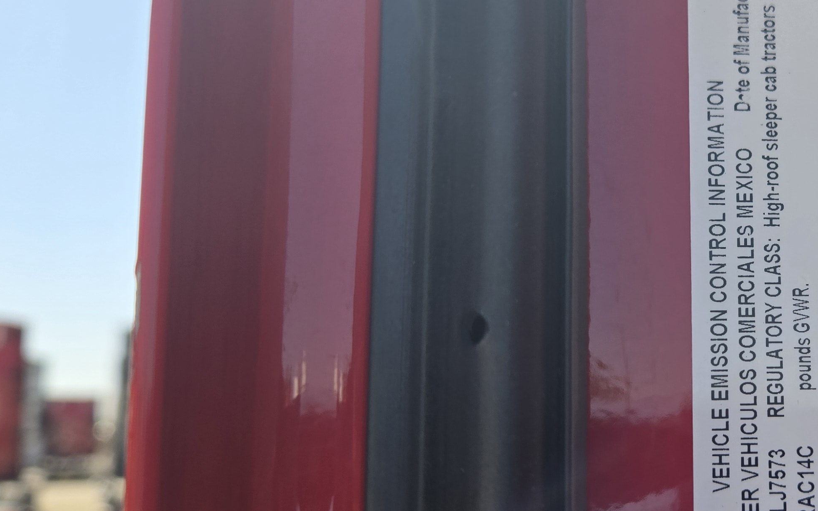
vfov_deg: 25.8
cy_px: 287
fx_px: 1115
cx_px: 743
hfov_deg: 37.5
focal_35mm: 50
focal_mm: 5.4
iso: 25
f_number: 1.8
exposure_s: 1/1013
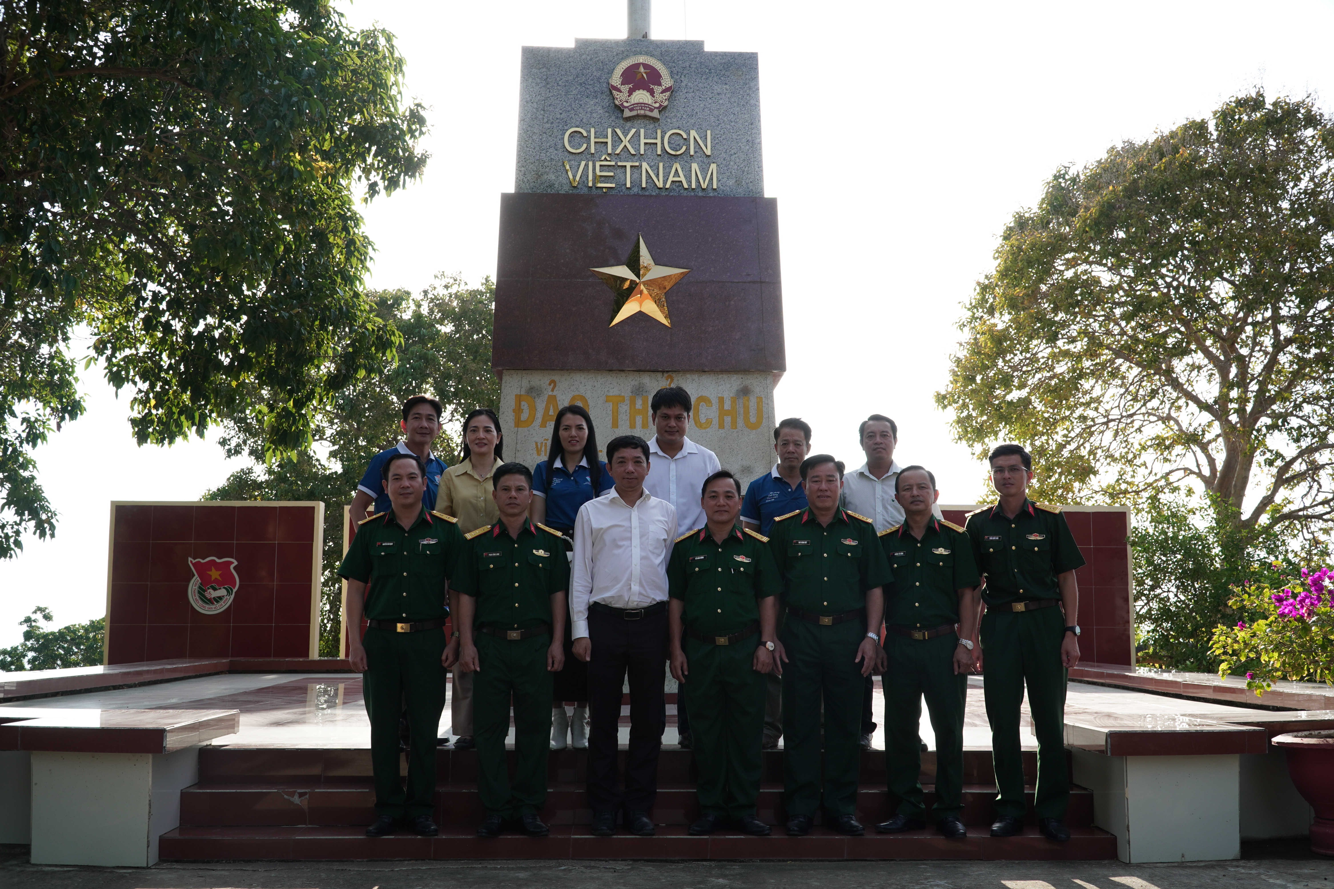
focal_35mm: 34
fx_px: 1278
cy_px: 444
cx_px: 667
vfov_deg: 38.4
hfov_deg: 55.1
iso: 100
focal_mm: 23
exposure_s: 1/200
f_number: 5.6
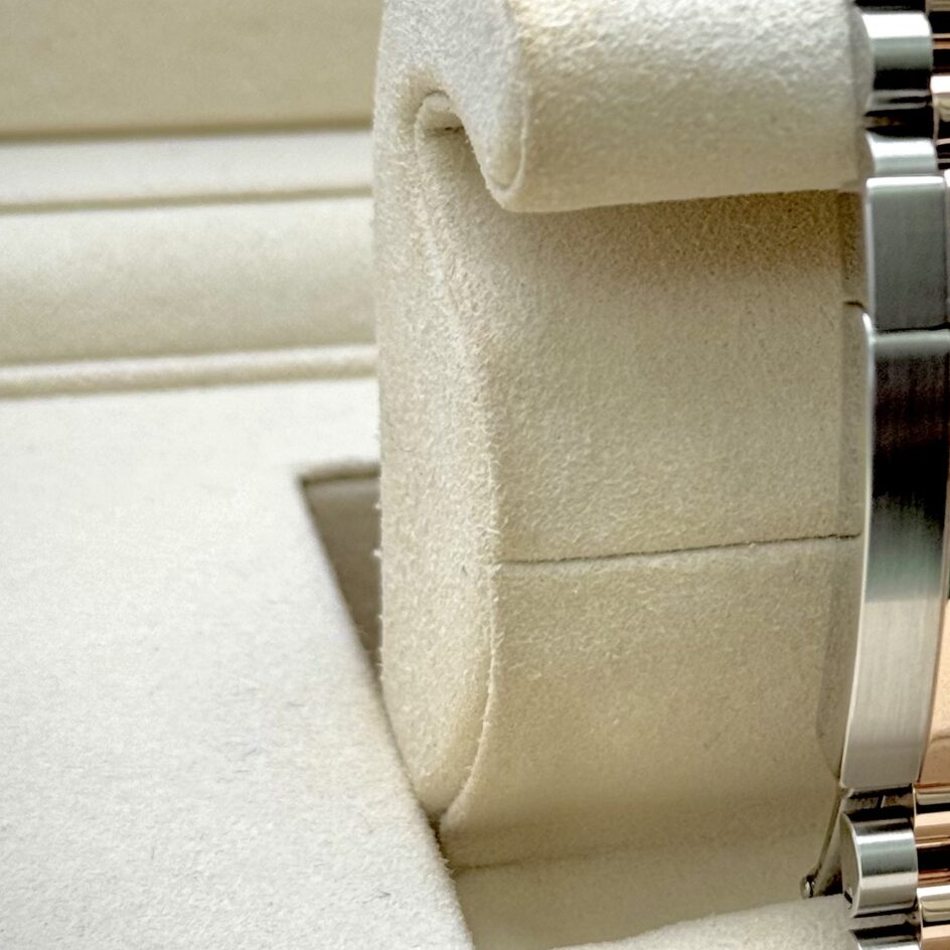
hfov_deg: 15.0
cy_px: 201
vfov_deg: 15.1
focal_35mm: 115
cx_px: 894
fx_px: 3571
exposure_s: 1/121
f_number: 1.78
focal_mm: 6.76
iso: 64
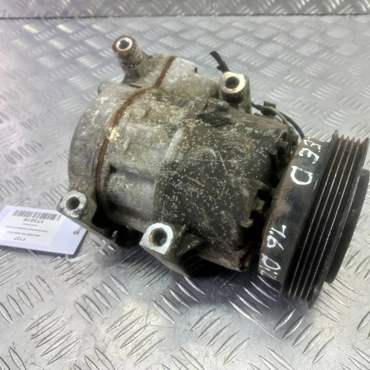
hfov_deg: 54.0
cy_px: 186
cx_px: 199
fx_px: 363
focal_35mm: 30
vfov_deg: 54.0
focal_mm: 4.6
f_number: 1.8
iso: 100
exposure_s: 1/50
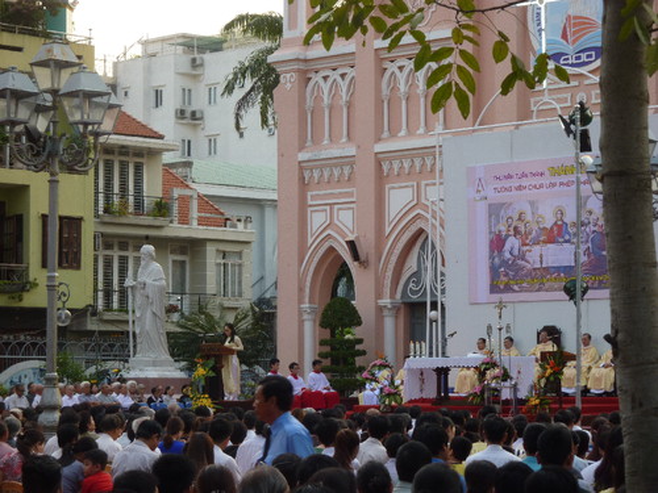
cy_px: 246
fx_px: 2110
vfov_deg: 13.3
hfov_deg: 17.7
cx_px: 329
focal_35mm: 111
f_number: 4.4
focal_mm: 18.2
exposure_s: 1/100
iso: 80
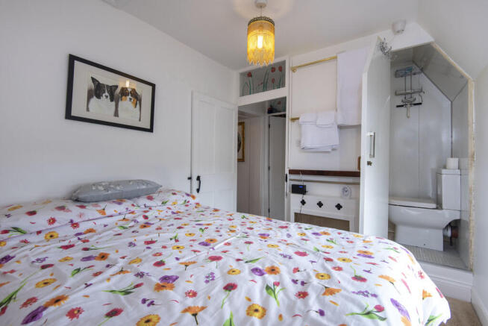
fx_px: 217
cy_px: 163
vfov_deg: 73.8
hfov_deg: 96.7
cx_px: 244
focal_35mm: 16
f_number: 8
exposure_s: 1/50
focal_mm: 16
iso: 640
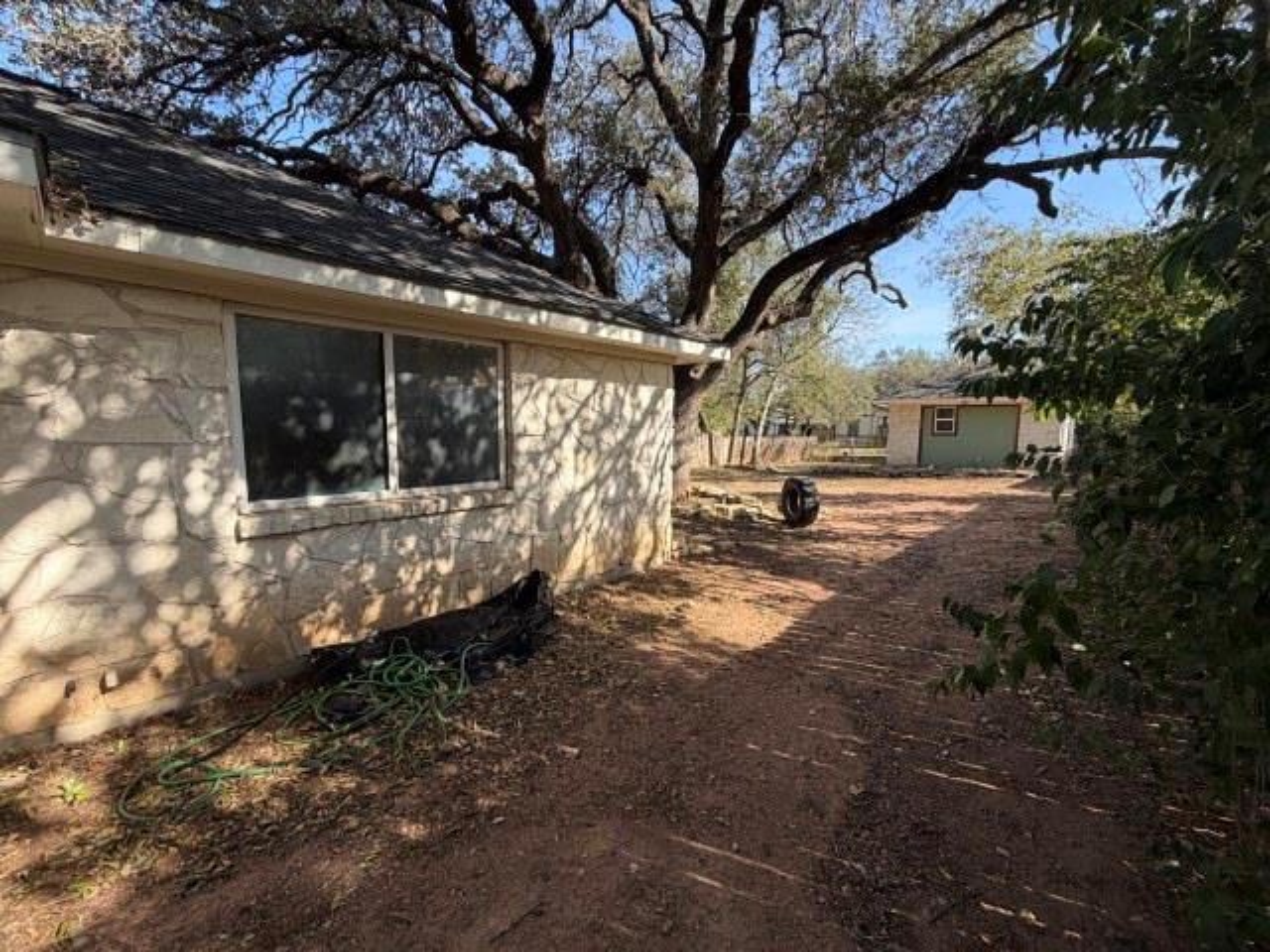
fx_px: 514
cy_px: 476
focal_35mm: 14
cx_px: 635
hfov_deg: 102.1
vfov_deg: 85.7
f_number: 2.2
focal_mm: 2.22
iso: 64
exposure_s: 1/502
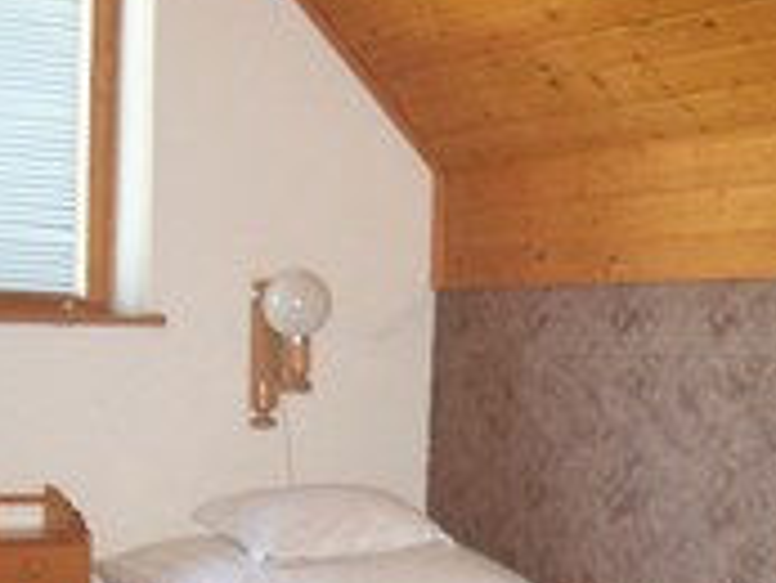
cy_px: 558
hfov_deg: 19.4
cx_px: 422
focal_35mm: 101
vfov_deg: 14.5
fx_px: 2266
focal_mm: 5.8
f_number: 2.6
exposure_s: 1/60
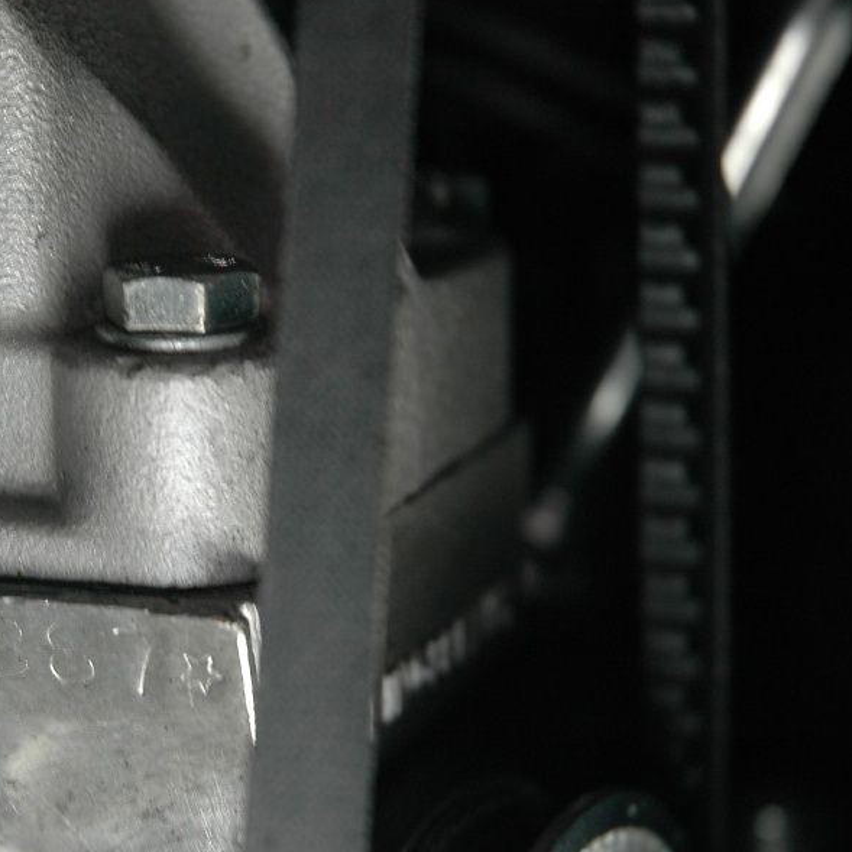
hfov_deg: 11.2
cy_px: 477
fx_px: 4316
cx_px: 201
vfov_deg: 11.3
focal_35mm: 155
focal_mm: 70
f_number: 4.5
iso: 400
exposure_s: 1/13
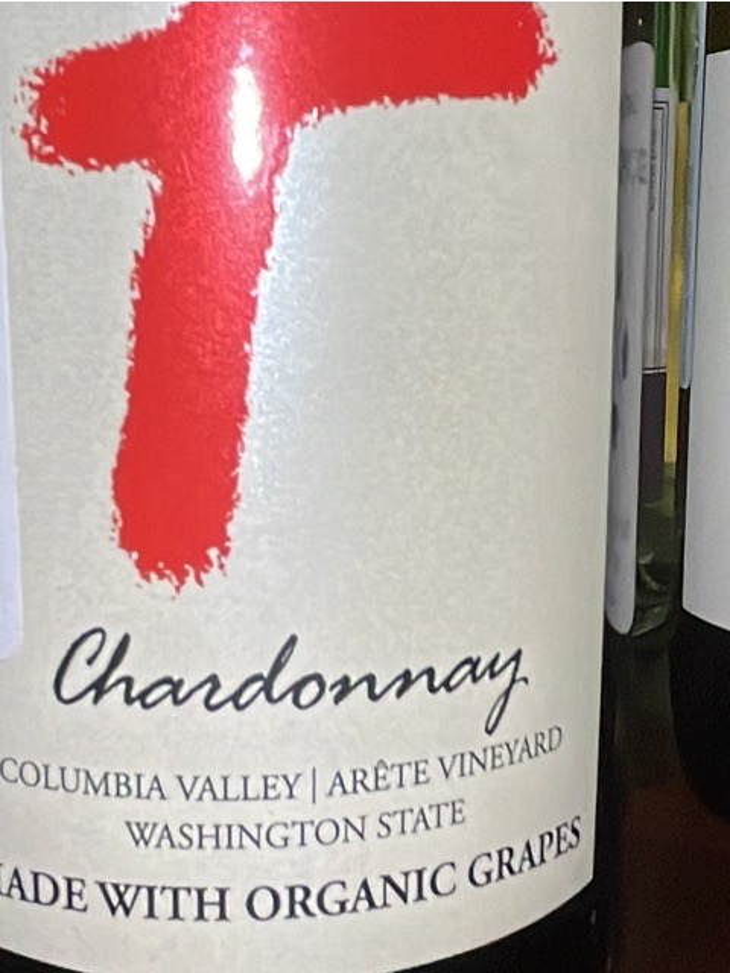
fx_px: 844
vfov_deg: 60.0
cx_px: 365
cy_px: 486
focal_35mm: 30
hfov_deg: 46.8
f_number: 2.4
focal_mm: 1.54
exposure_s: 1/60
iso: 50
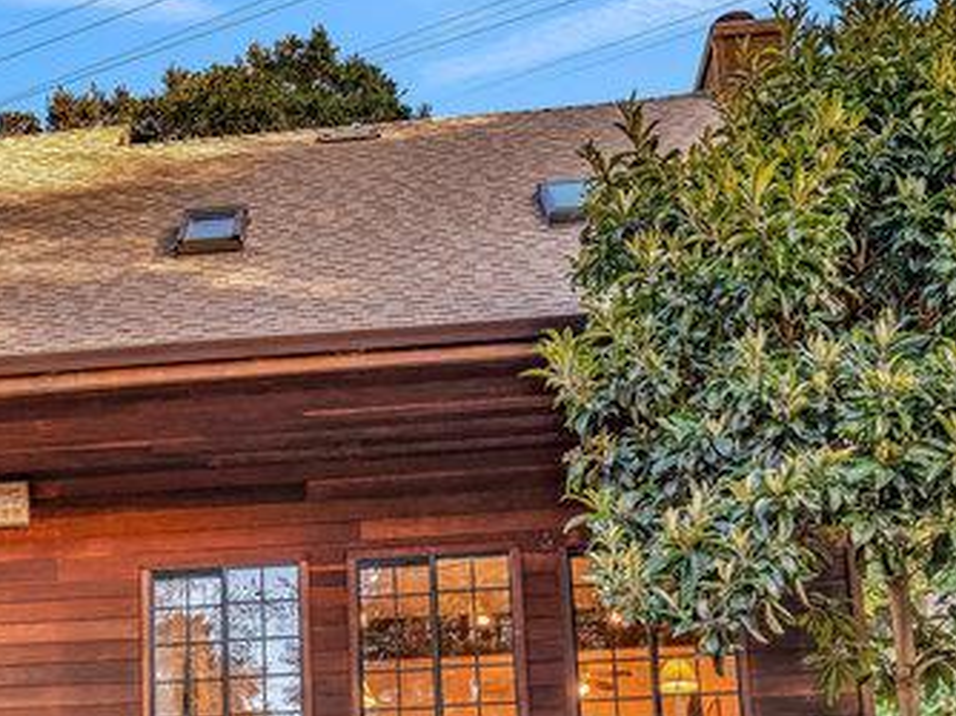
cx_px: 120
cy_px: 758
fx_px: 1711
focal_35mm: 62
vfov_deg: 22.5
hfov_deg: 30.1
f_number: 8
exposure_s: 1/20
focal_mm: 21
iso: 320
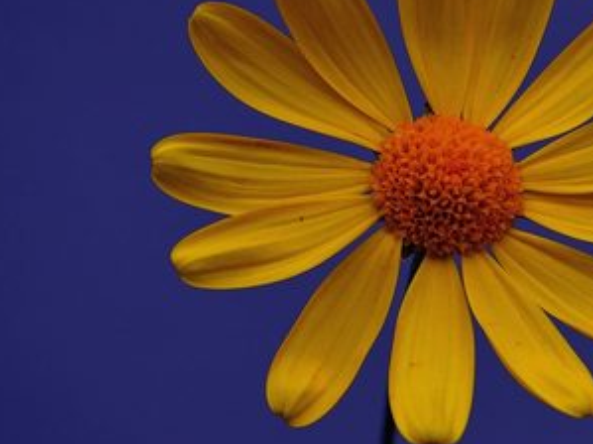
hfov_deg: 2.3
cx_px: 440
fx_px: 14846
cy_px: 226
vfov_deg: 1.7
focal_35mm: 867
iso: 400
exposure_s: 1/100
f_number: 9
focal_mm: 300
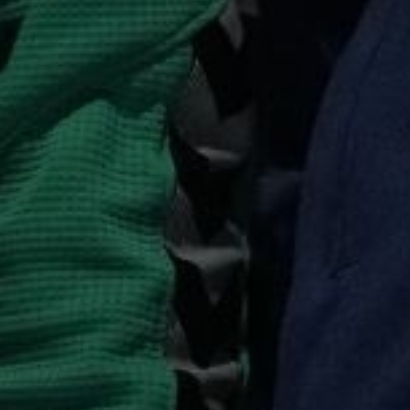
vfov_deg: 0.9
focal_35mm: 1999
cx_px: -627
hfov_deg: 0.9
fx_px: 26787
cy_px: -1008
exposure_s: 1/250
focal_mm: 200
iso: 3200
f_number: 2.8
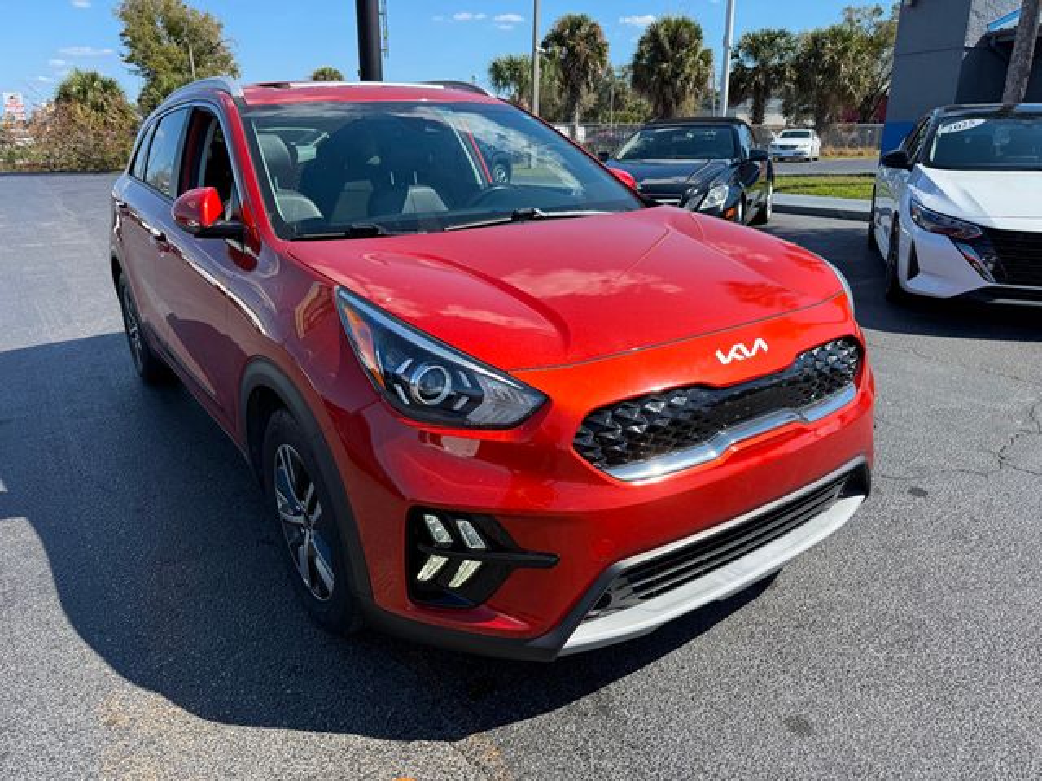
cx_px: 521
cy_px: 390
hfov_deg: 71.6
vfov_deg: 56.8
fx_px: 722
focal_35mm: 24
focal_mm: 6.76
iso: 80
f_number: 1.78
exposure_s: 1/2907
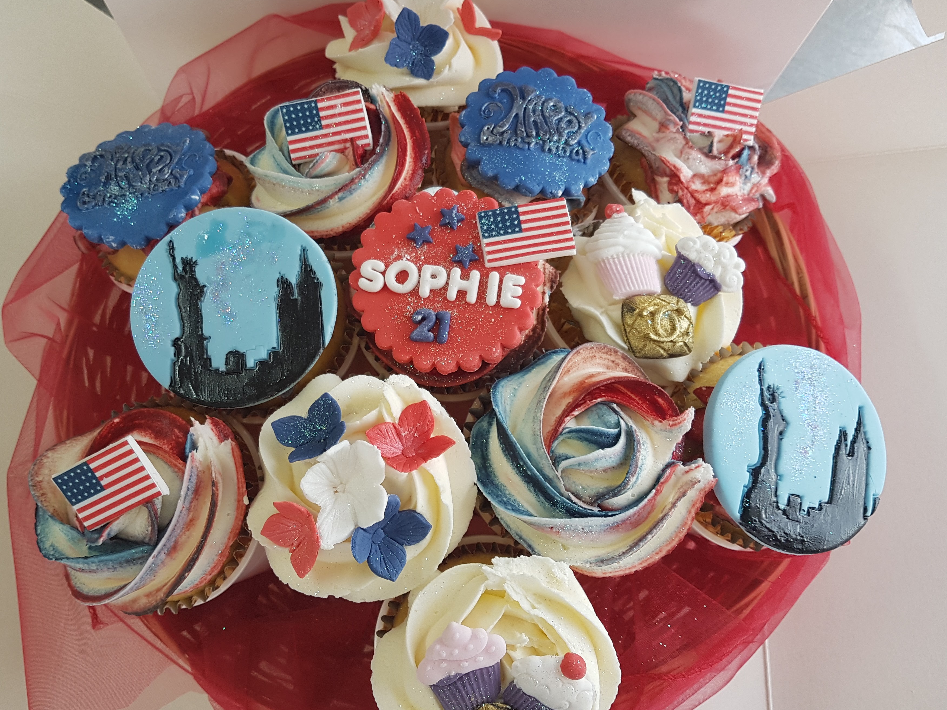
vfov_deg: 46.8
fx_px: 821
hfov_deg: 59.8
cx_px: 420
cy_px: 350
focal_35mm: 30
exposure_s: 1/100
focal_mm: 4.2
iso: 50
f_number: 1.7
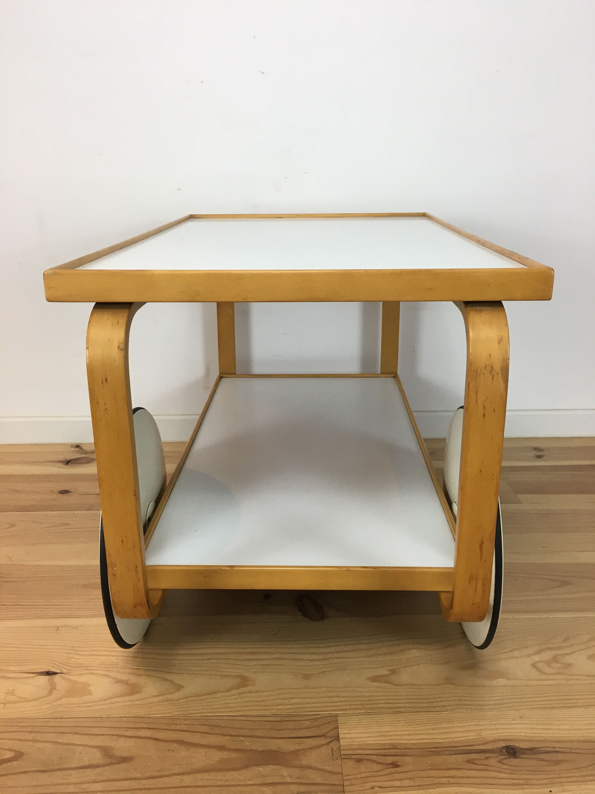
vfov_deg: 61.7
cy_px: 397
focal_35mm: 29
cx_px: 298
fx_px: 665
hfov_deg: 48.2
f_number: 2.2
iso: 32
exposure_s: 1/33
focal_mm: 4.15
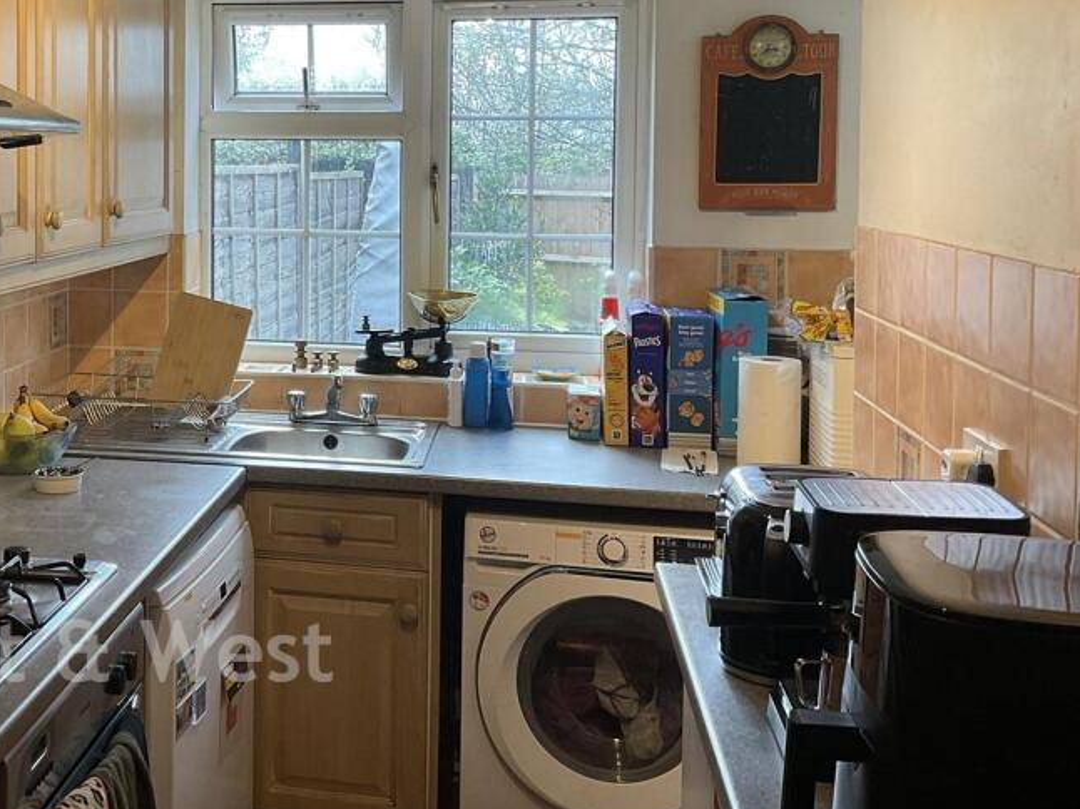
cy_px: 212
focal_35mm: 46
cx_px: 251
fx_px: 1435
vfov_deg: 31.0
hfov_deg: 39.9
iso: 50
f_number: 1.8
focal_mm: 3
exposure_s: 1/50
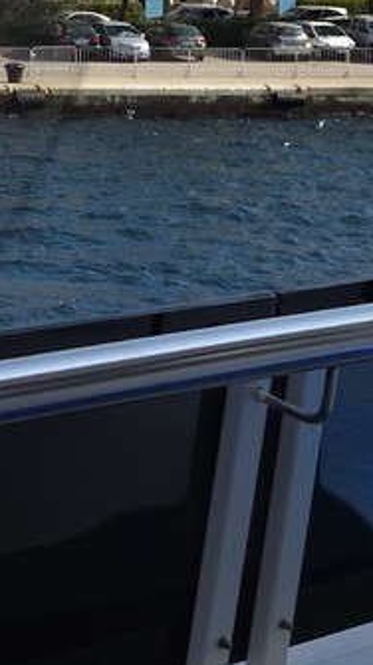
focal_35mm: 120
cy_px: -190
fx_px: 2114
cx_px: -702
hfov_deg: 8.6
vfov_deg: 16.9
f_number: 9
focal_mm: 24
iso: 200
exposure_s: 1/800
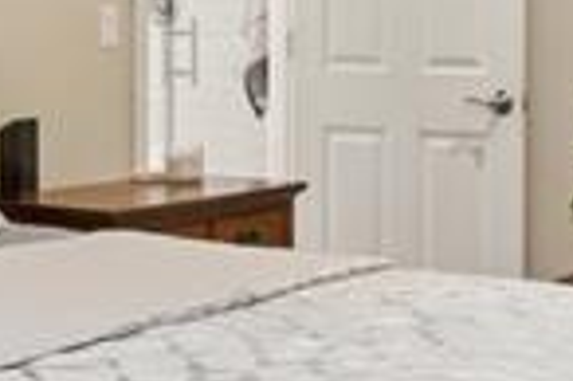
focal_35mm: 105
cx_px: 224
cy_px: -27
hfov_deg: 19.5
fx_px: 1669
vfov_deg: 12.8
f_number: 11
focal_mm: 15
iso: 800
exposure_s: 1/3.33
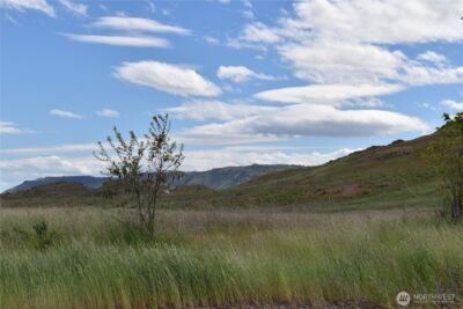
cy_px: 154
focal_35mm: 75
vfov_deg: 18.2
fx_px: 965
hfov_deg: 27.0
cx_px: 232
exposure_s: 1/400
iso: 100
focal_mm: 50
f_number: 10
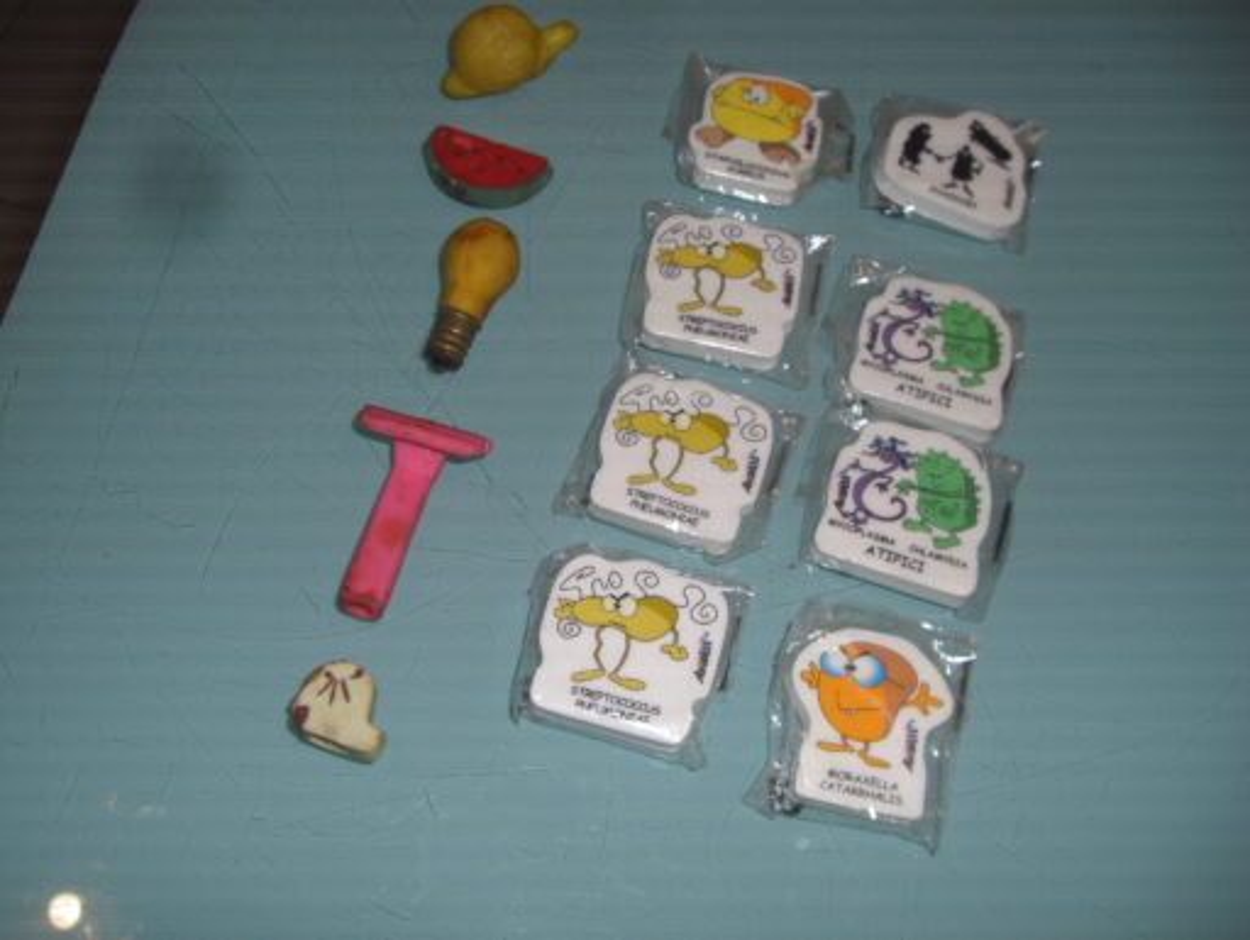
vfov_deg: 37.8
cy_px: 470
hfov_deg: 48.9
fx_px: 1373
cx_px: 625
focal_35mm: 38
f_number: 8
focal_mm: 6.2
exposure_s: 1/30
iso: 64
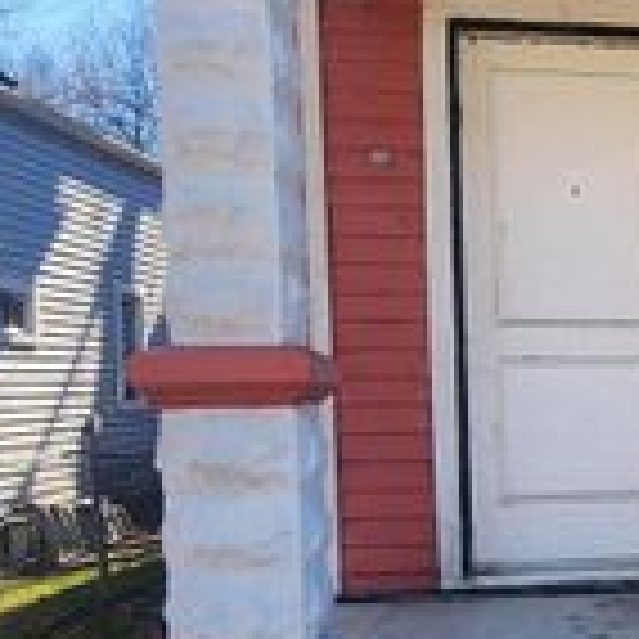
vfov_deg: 31.3
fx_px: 1128
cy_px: 448
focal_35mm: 54
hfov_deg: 26.3
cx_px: 855
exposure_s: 1/777
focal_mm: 2.2
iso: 50
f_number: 2.2
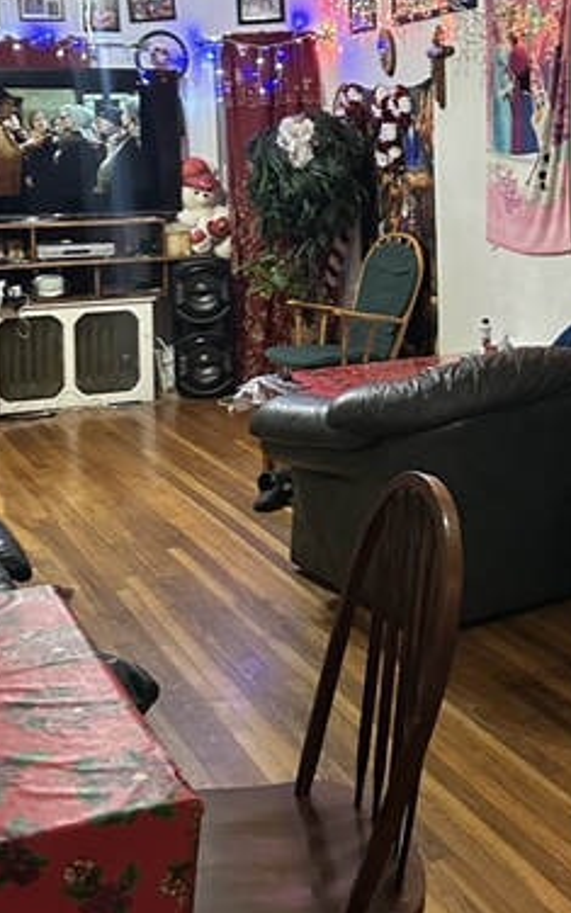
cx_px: 369
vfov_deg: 38.1
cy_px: 257
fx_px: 1295
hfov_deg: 24.8
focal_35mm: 52
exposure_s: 1/40
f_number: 1.78
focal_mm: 6.86
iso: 640
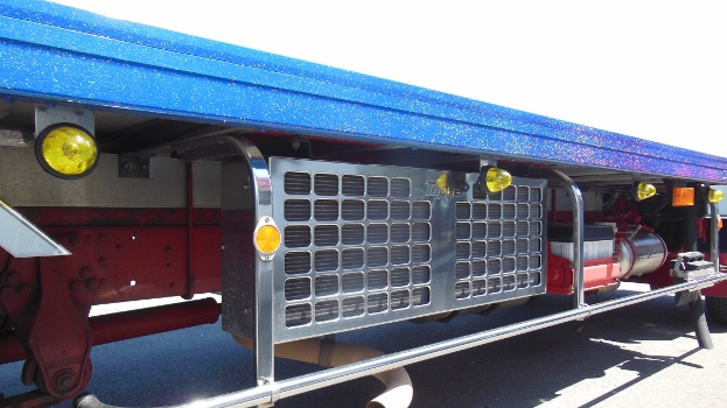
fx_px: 540
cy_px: 232
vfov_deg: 41.4
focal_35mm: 28
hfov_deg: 67.9
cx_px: 372
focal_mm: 4.5
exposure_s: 1/250
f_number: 3.5
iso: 125
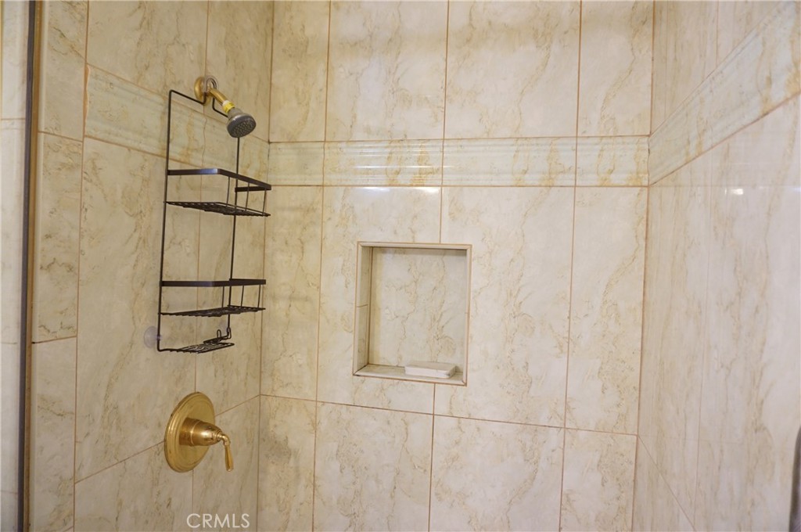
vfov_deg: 53.0
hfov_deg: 73.8
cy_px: 266
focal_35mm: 24
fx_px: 533
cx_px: 400
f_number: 3.5
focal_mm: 16
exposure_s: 1/60
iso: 1000
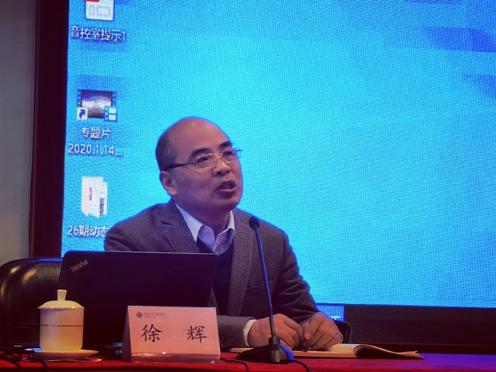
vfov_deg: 10.7
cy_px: 186
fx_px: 1992
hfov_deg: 14.2
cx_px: 248
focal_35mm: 139
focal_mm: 7.48
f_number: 2.4
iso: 80
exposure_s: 1/120
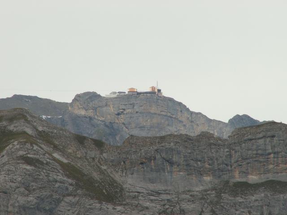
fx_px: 3399
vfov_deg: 3.6
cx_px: 144
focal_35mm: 410
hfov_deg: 4.8
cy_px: 108
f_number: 7.1
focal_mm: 67.95
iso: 50
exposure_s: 1/250
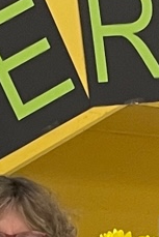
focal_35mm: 238
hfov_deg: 5.8
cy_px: 557
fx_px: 1574
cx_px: 150
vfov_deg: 8.0
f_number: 1.6
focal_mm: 4.2
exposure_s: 1/50
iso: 125
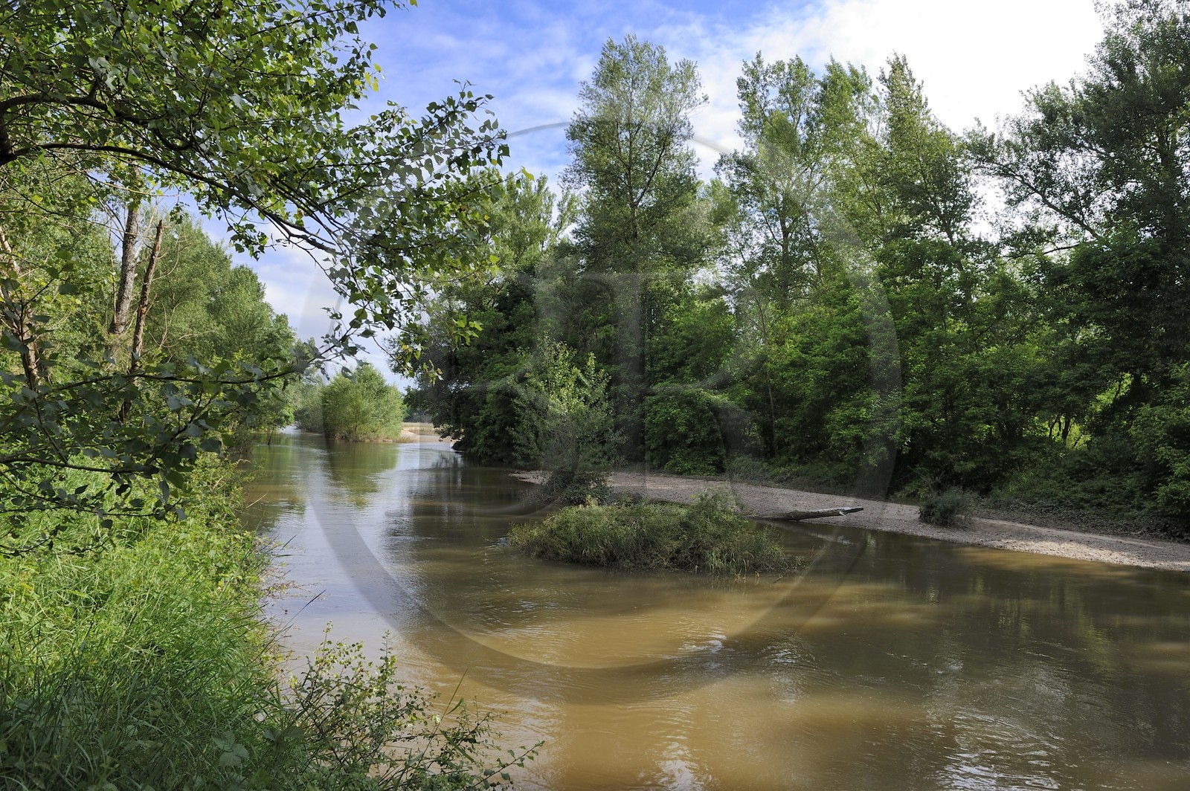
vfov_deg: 53.1
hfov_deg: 73.8
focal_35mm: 24
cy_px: 396
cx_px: 595
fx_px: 793
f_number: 11
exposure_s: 1/125
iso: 200
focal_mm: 24
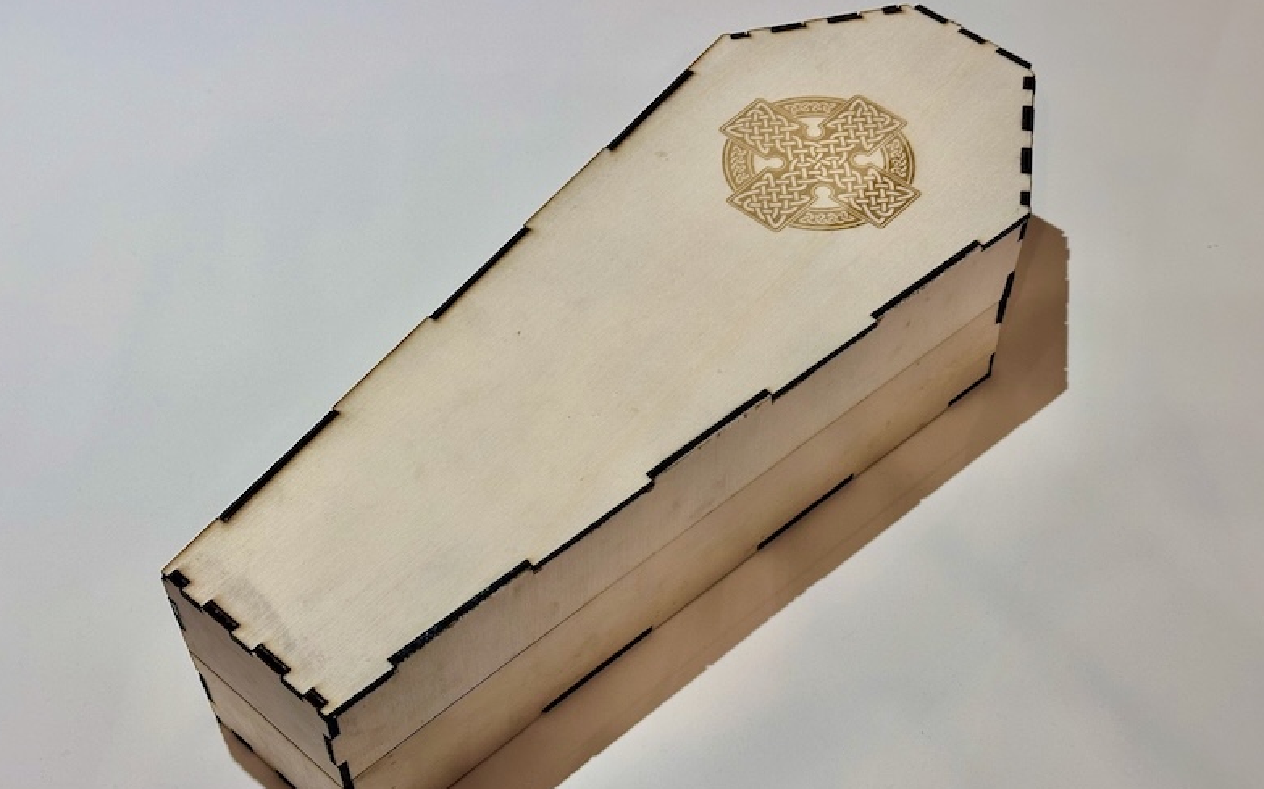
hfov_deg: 38.9
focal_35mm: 52
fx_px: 1791
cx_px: 634
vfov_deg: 24.8
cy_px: 429
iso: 80
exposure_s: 1/50
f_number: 1.78
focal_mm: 6.86
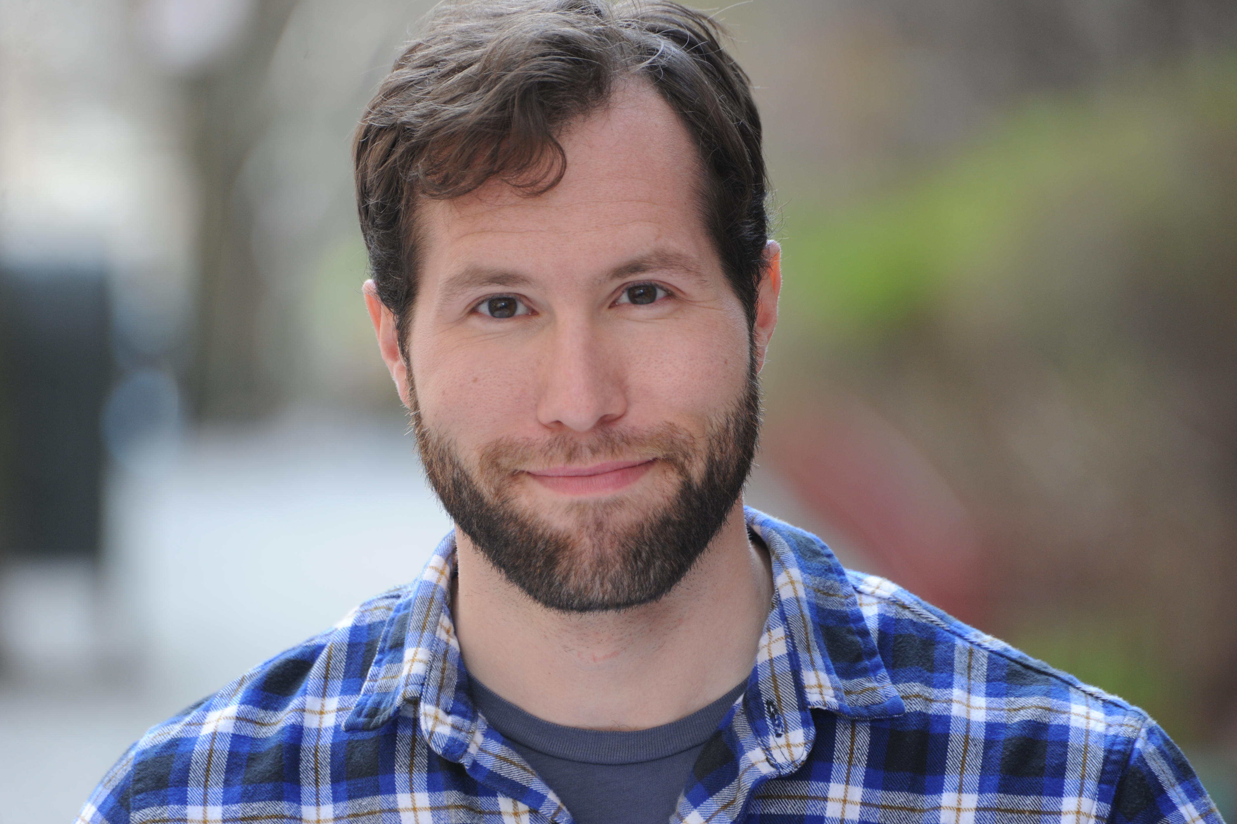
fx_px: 10342
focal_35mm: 301
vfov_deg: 4.6
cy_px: 412
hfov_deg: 6.8
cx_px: 619
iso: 640
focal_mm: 300
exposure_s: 1/200
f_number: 5.6
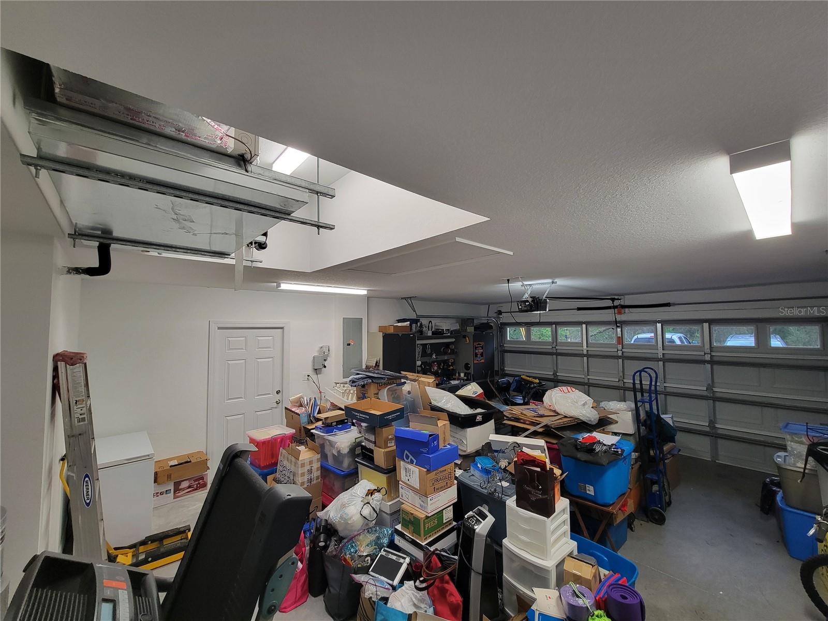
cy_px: 310
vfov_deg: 89.9
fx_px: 311
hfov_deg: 106.2
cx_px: 414
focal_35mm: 13
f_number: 2.2
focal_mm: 2.2
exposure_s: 1/60
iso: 200
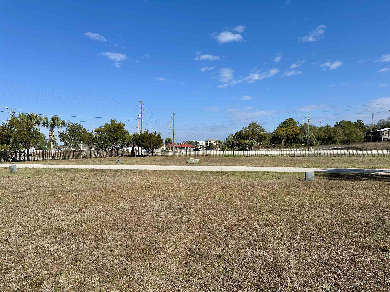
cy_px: 146
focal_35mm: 24
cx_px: 195
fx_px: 270
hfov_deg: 71.6
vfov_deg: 56.8
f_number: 1.78
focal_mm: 6.86
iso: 80
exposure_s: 1/5848
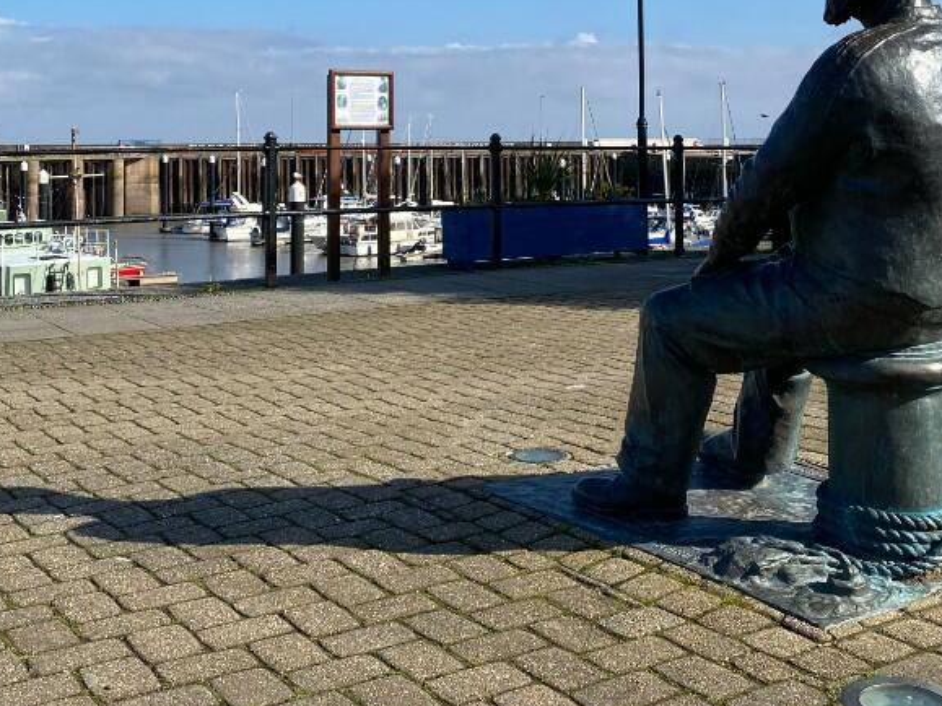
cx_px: 509
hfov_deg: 41.2
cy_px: 124
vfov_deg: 30.6
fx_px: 1252
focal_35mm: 46
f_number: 1.8
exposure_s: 1/2890
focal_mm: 4.25
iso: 32
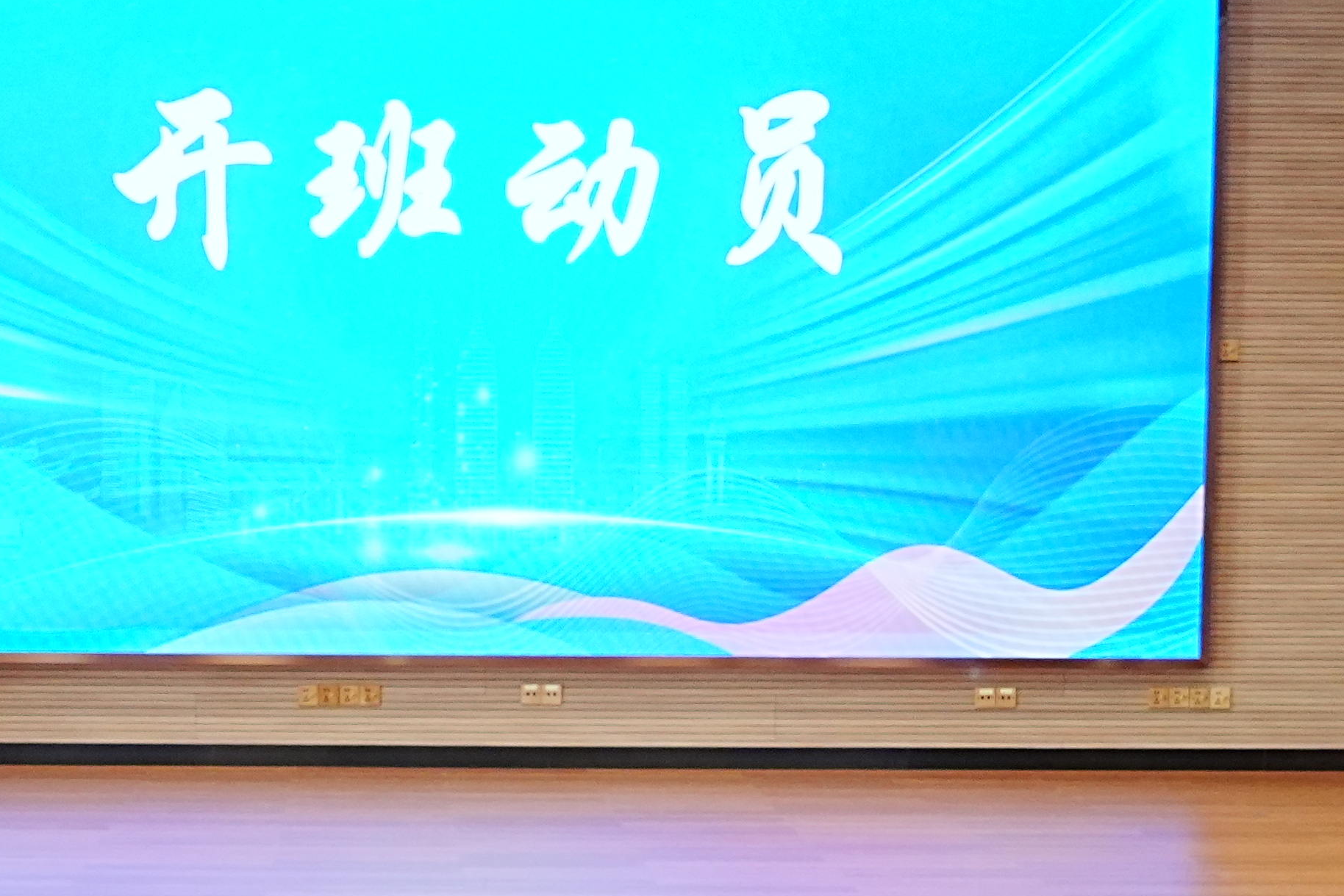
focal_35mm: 92
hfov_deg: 22.0
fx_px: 3435
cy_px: 784
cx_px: 406
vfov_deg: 14.7
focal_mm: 24
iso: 1600
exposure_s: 1/160
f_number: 5.6
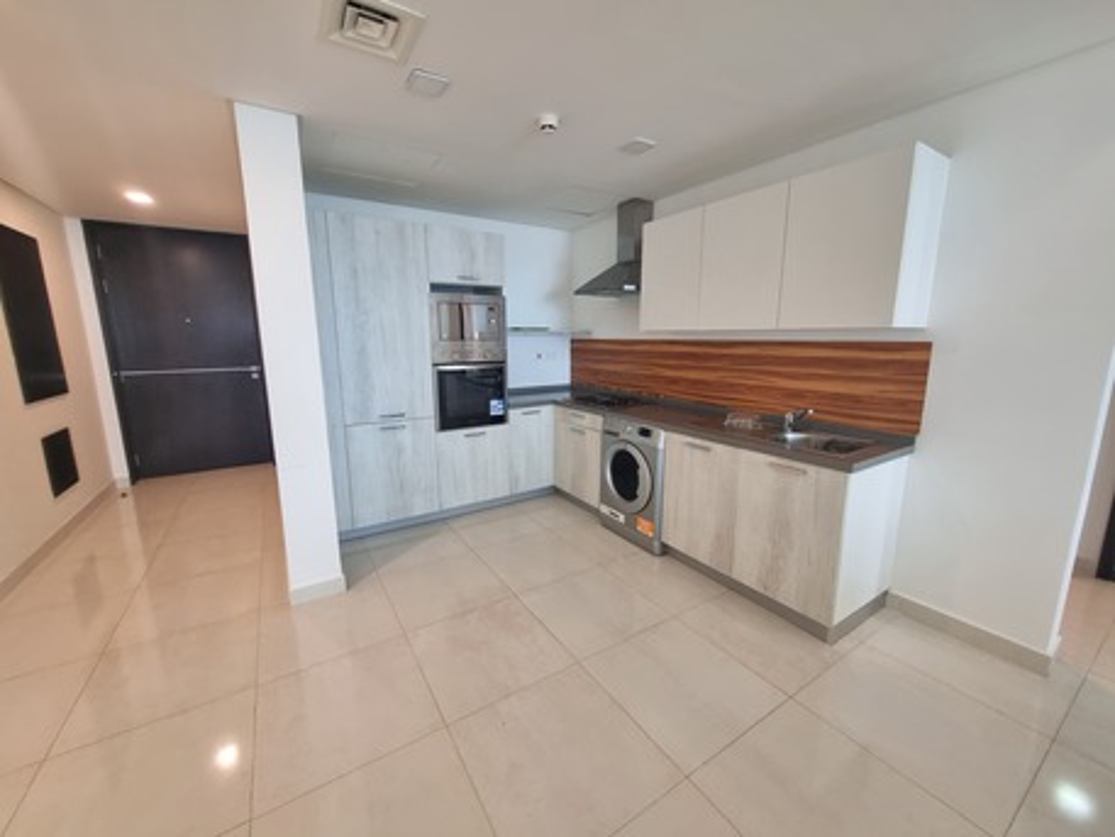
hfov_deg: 106.2
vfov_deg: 89.9
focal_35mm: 13
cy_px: 418
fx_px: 419
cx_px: 558
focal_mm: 1.74
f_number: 2.2
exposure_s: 1/50
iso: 125
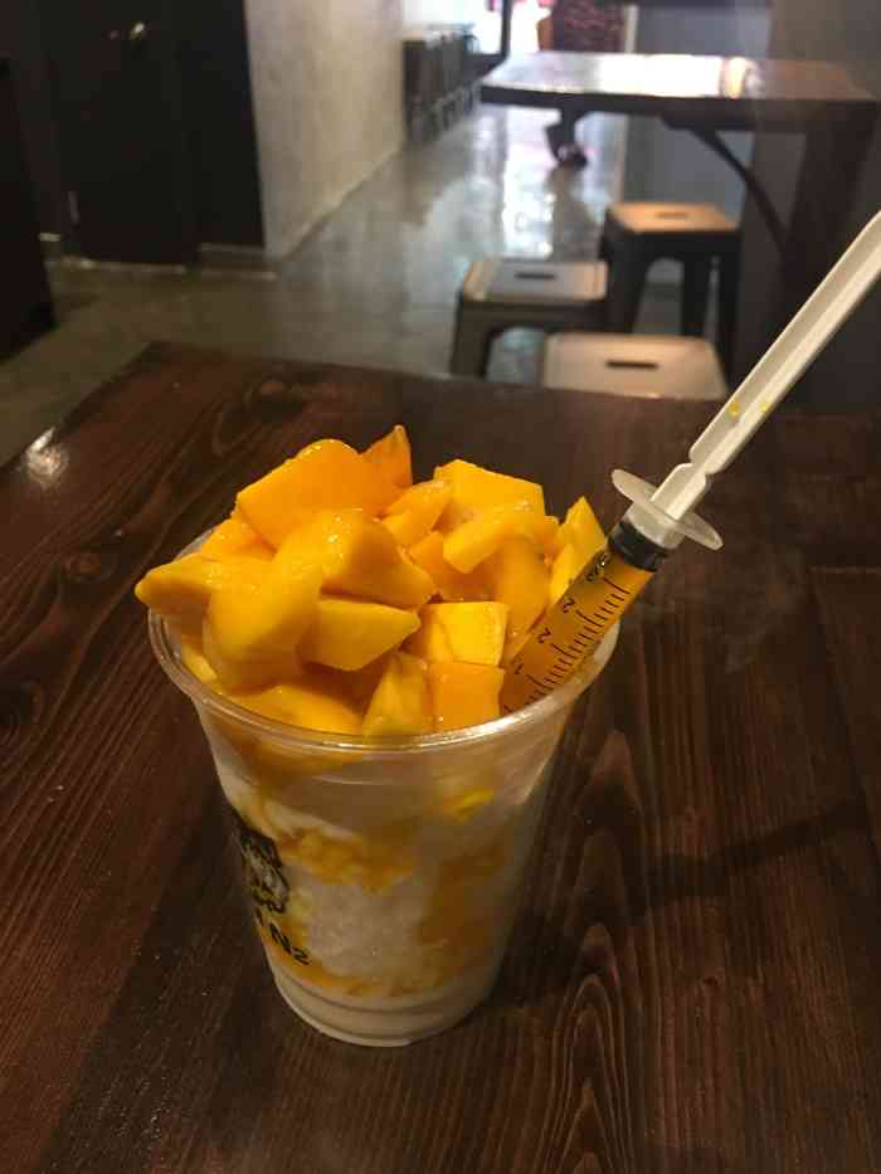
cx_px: 440
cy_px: 587
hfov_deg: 48.2
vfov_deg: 61.7
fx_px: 984
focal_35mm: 29
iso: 80
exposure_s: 1/10
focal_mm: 4.15
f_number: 2.2
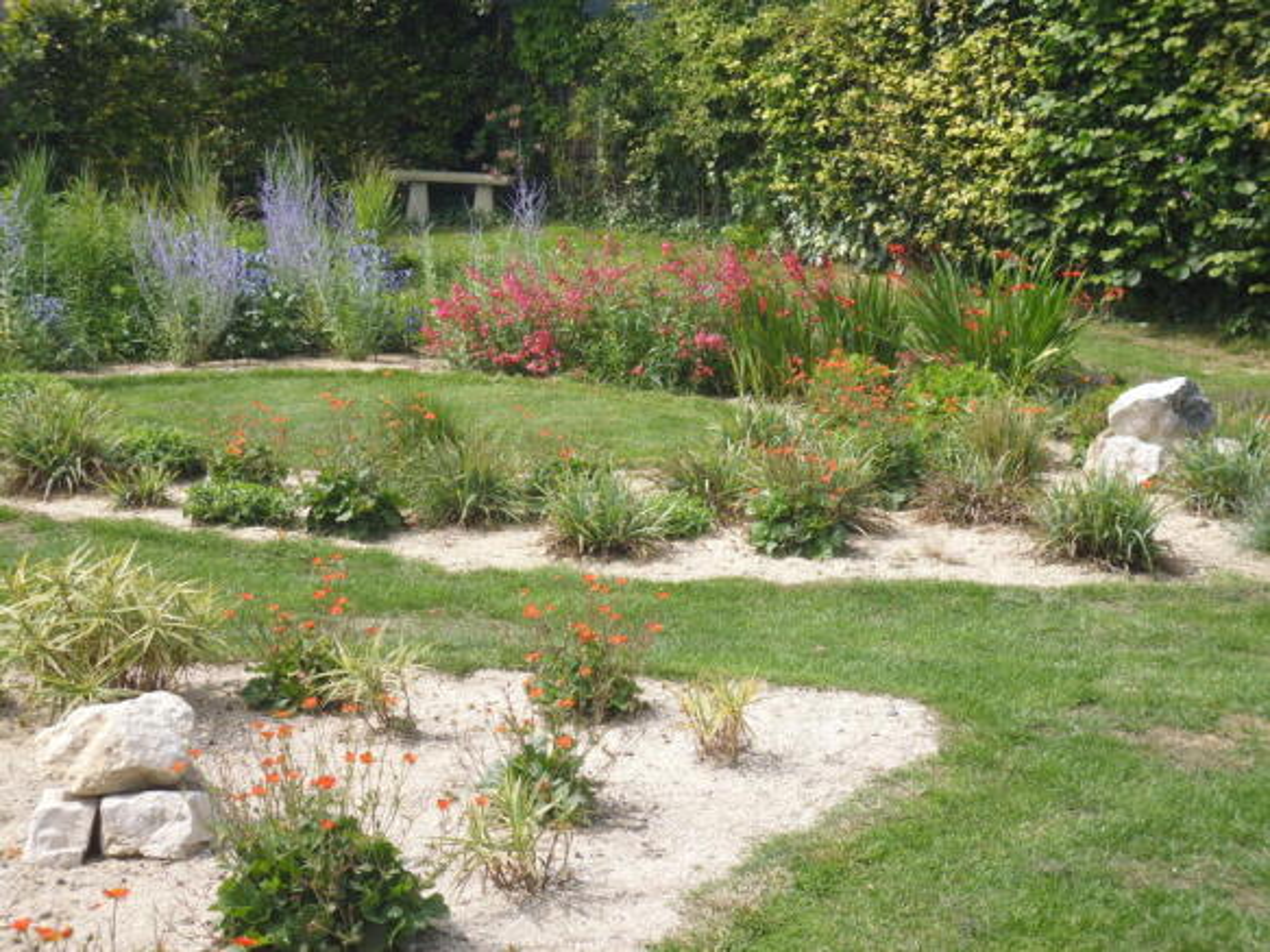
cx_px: 635
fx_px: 2201
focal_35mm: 60
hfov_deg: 32.2
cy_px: 476
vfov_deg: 24.4
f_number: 4.5
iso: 100
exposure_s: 1/250
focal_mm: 10.6
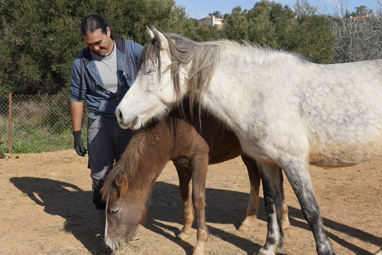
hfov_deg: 43.6
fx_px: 478
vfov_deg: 29.9
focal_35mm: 45
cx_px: 191
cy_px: 128
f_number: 5.6
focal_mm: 30
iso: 100
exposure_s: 1/640
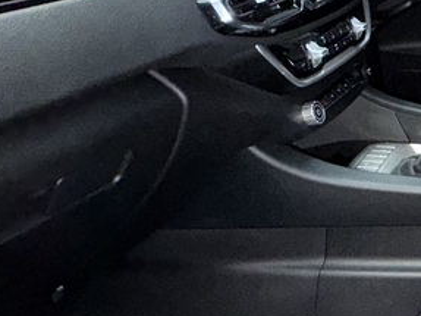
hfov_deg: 26.3
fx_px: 608
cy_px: 76
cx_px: 648
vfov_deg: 28.6
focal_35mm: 50
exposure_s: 1/50
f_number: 2.2
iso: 200
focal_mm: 2.22
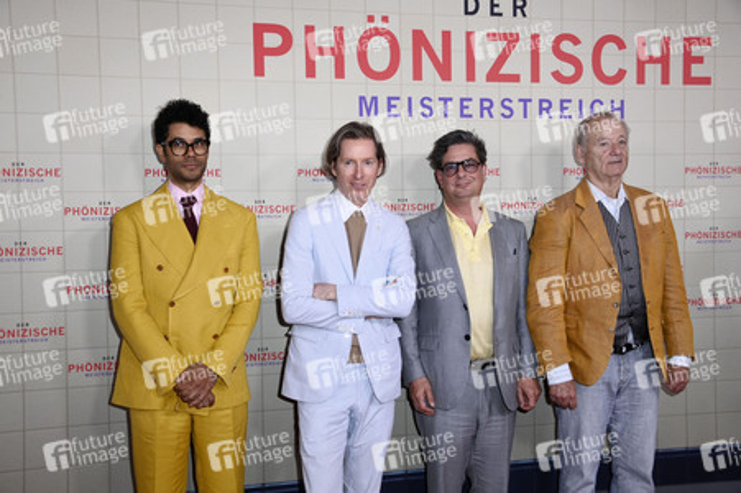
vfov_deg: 31.8
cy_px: 246
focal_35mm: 42
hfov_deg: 46.4
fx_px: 864
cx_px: 370
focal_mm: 42
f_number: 5.6
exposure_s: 1/250
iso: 800
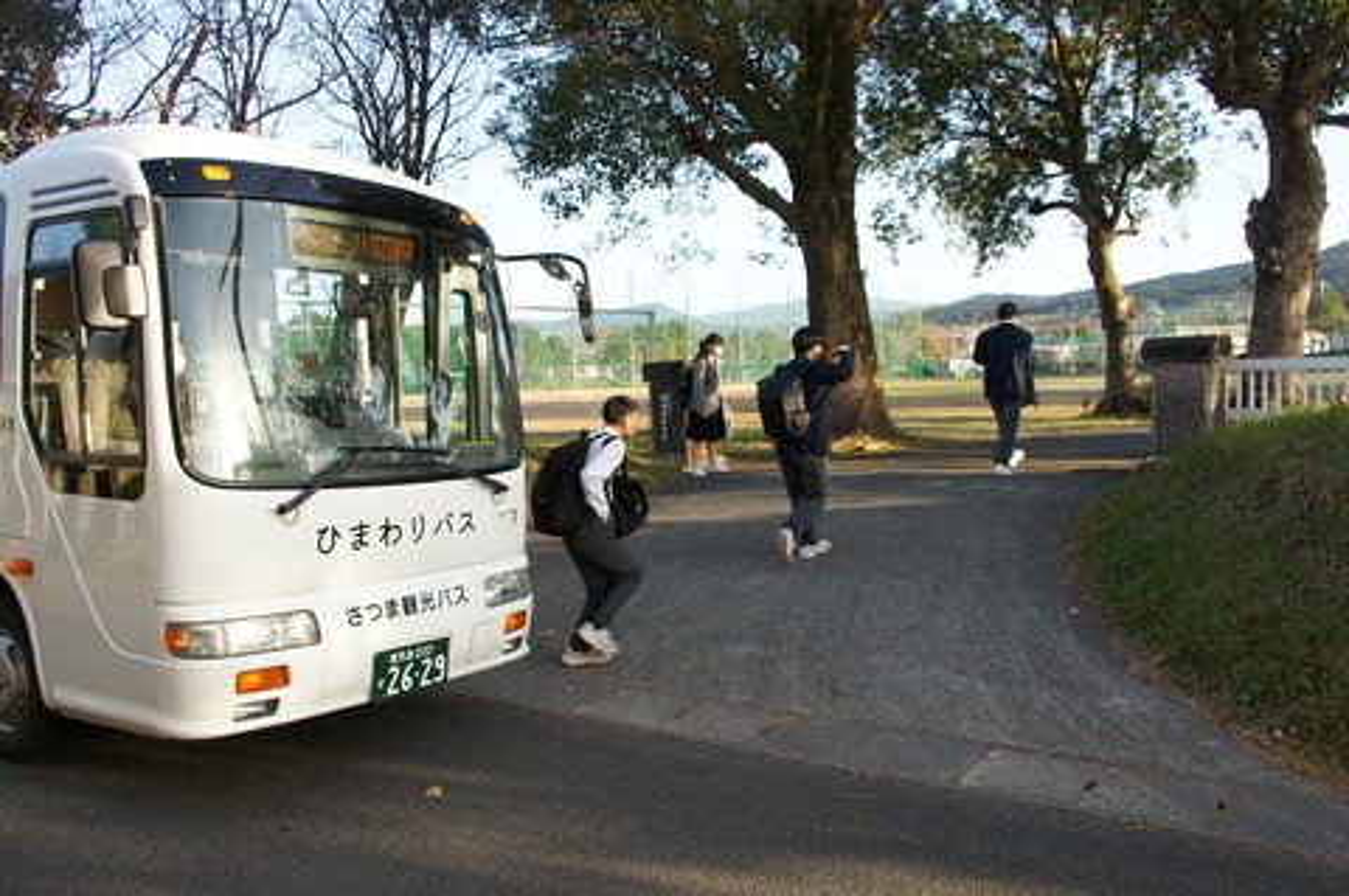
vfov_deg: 43.5
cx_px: 674
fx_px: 1123
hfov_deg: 62.0
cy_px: 448
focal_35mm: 30
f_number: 7.1
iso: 200
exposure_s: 1/100
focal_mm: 20
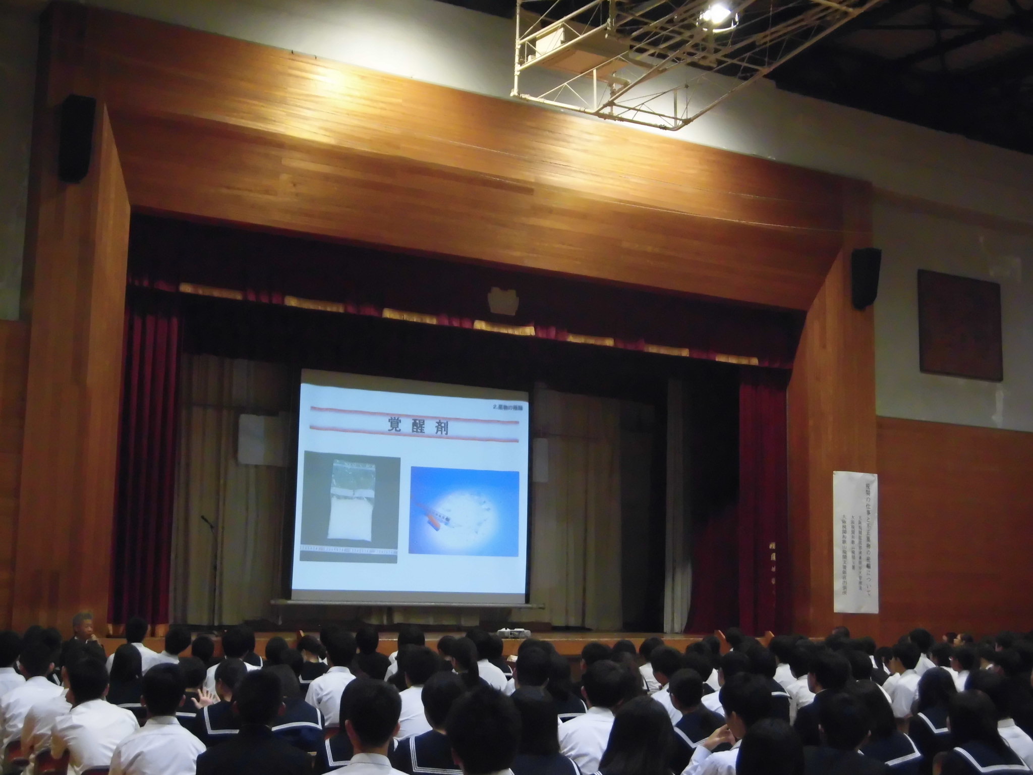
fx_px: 1522
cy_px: 388
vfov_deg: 28.6
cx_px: 516
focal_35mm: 51
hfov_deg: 37.5
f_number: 4
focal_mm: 9.16
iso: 800
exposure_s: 1/50
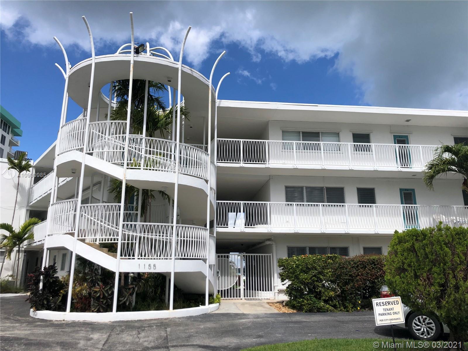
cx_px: 234
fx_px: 379
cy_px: 176
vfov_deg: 49.7
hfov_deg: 63.4
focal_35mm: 28
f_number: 1.8
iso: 20
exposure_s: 1/2857
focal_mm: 3.99
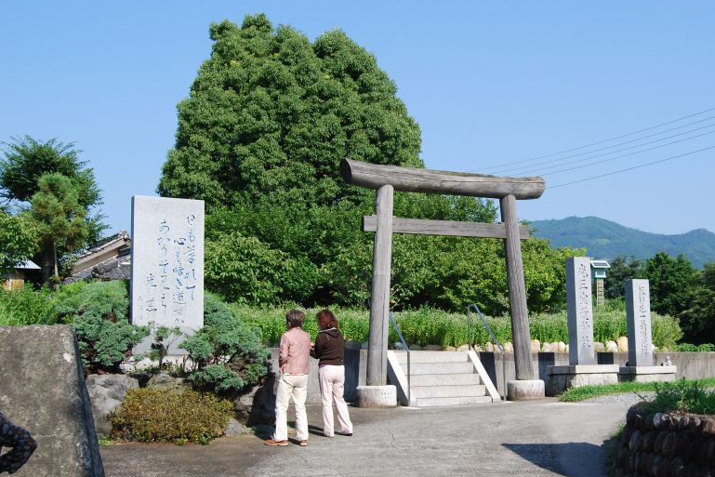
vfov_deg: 26.0
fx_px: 1033
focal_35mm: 52
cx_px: 470
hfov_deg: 37.8
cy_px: 269
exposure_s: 1/200
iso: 100
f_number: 7.1
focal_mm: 26
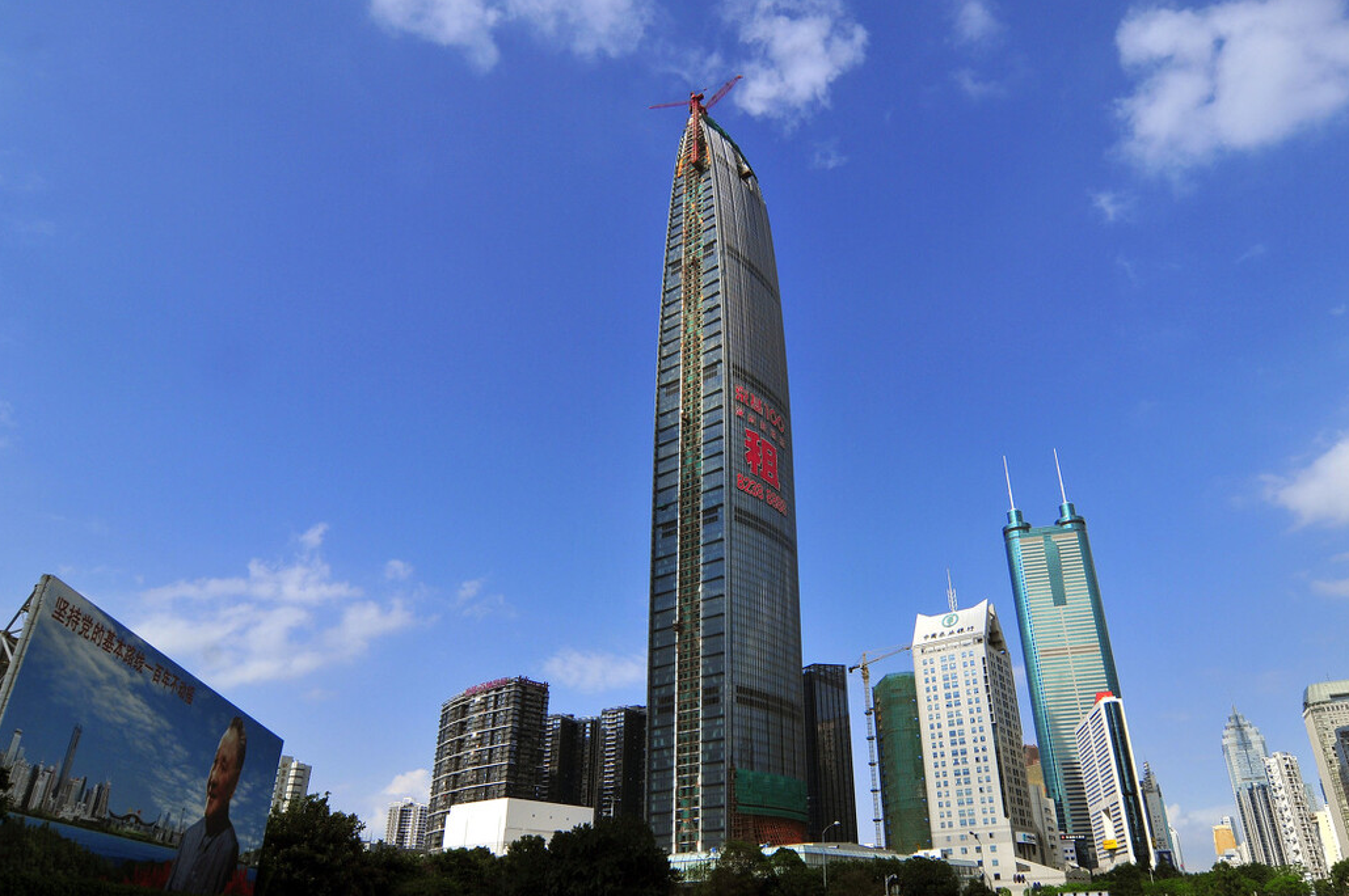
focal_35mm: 21
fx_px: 786
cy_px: 517
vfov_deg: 59.1
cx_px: 759
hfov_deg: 80.9
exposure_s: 1/640
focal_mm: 12
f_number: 8
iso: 200
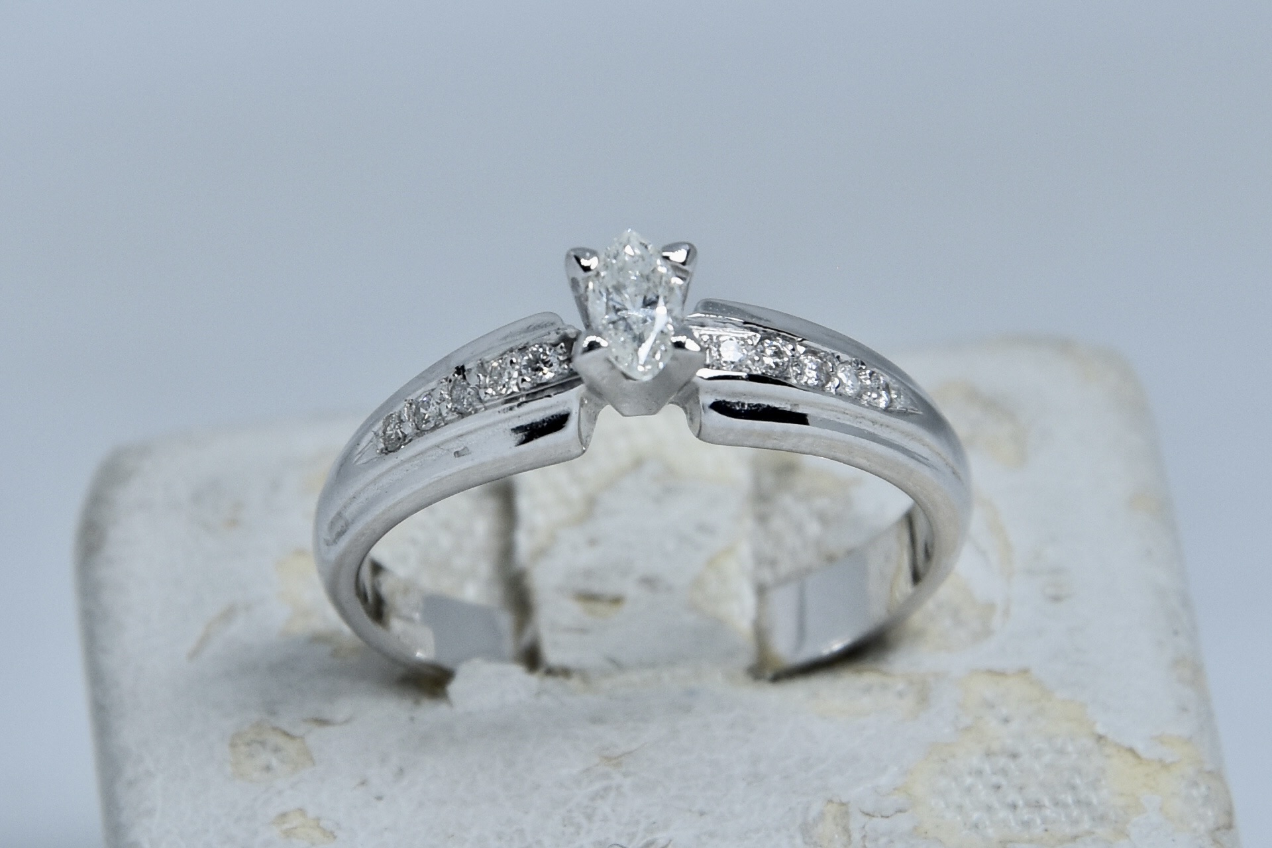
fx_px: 5565
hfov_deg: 13.0
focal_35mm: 158
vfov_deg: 8.7
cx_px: 636
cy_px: 424
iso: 200
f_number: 9
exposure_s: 1/320
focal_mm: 105
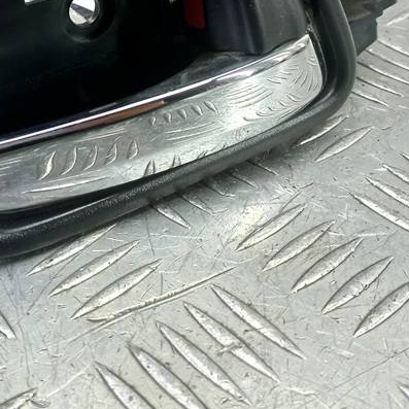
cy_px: 52
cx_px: 124
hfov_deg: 29.7
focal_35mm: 57
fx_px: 762
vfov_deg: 29.0
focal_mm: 4.6
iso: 125
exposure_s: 1/50
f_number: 1.8
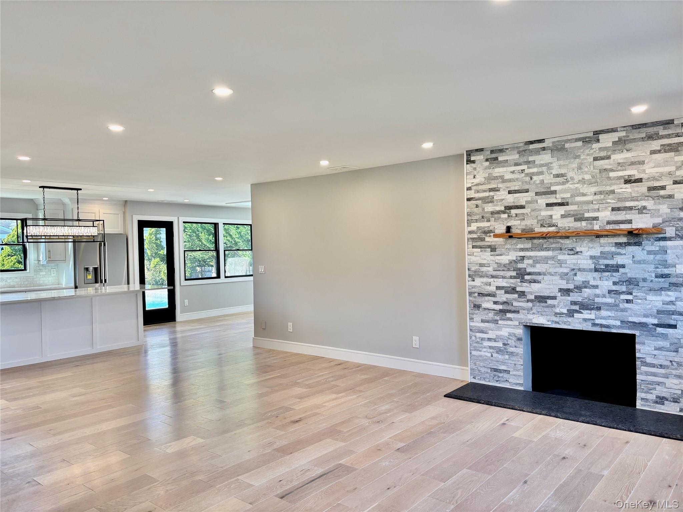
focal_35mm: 26
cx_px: 342
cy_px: 256
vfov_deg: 53.1
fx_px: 513
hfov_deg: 67.3
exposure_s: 1/122
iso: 50
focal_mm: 5.96
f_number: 1.6
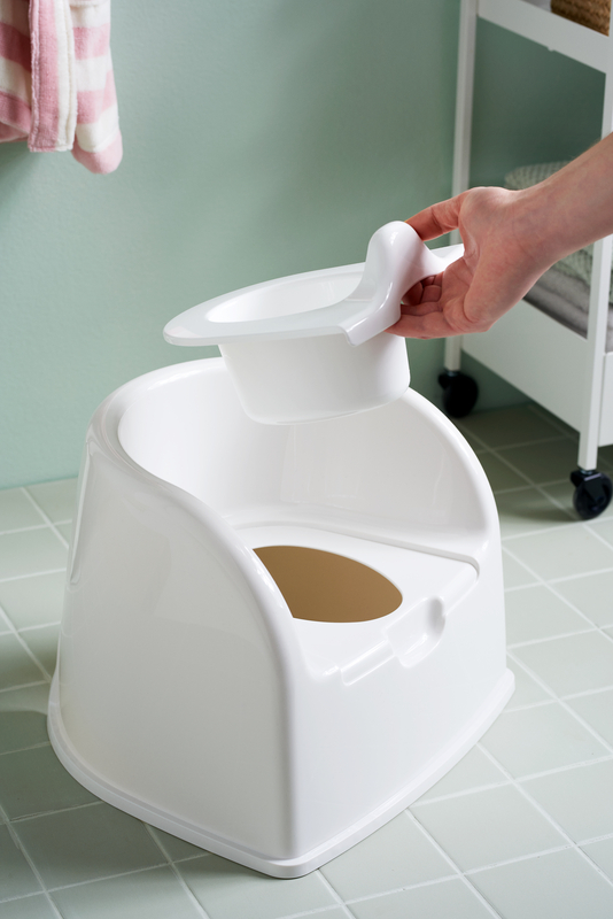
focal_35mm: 85
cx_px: 306
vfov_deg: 23.9
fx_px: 2169
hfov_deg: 16.1
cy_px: 460
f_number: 6.3
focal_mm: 85
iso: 64
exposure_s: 1/125
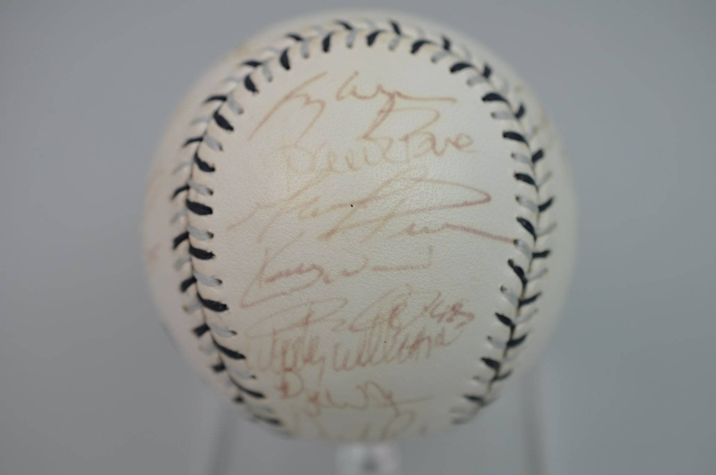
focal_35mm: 60
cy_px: 238
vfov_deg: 22.6
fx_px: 1192
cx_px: 358
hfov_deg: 33.4
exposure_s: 1/80
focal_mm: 40
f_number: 4.5
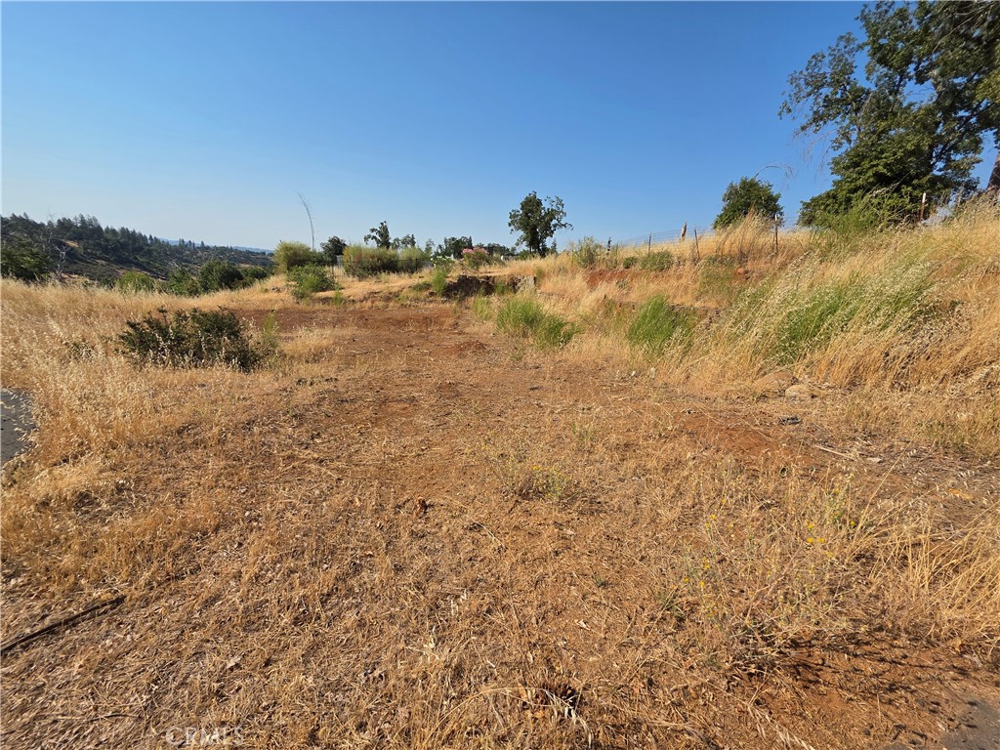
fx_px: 376
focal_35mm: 13
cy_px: 375
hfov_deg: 106.2
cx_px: 500
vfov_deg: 89.9
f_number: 1.9
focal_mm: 2.2
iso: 40
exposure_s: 1/2664
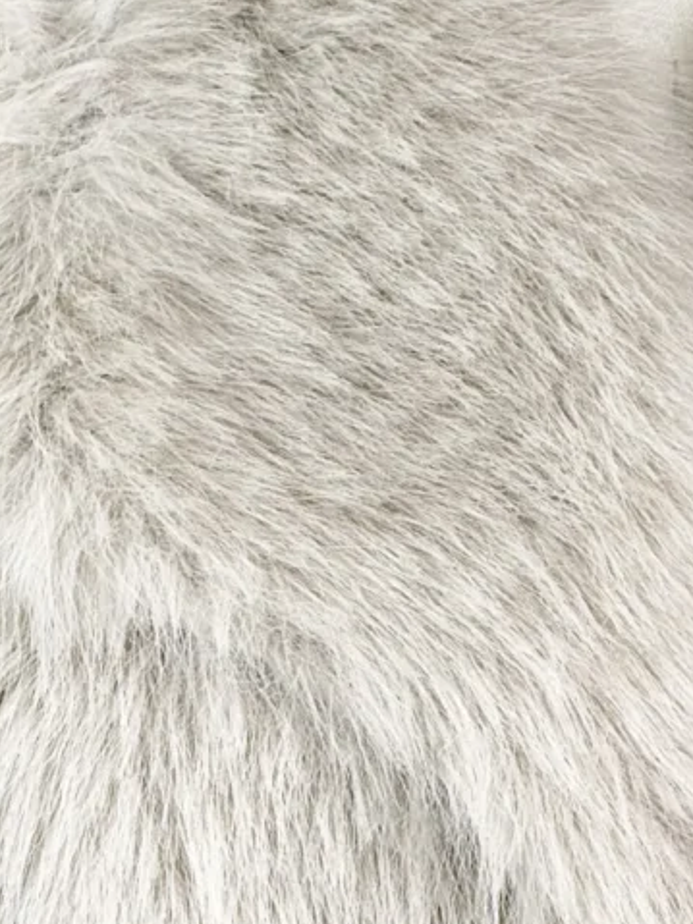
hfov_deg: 3.9
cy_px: 567
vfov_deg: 5.1
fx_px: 10281
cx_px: 224
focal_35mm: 385
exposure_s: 1/99
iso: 64
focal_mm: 15.66
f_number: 2.8
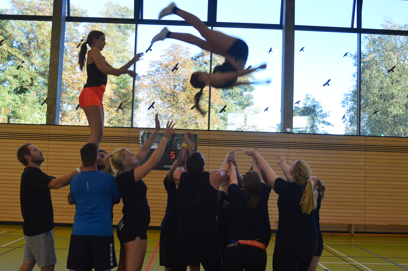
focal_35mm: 42
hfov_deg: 46.4
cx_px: 204
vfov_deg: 31.8
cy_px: 136
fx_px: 476
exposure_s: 1/80
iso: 400
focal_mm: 28
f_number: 8
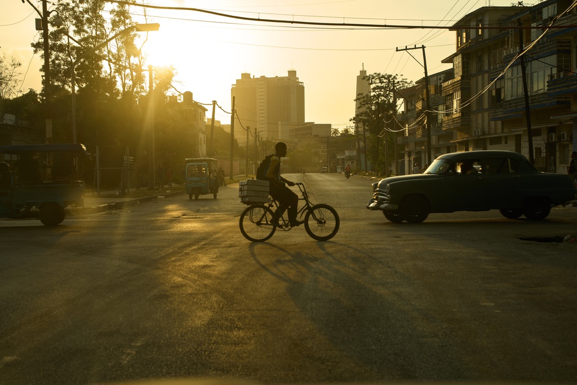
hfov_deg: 31.0
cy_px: 192
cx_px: 288
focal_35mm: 65
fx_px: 1042
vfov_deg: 20.9
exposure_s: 1/250
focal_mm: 65
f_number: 5
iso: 100
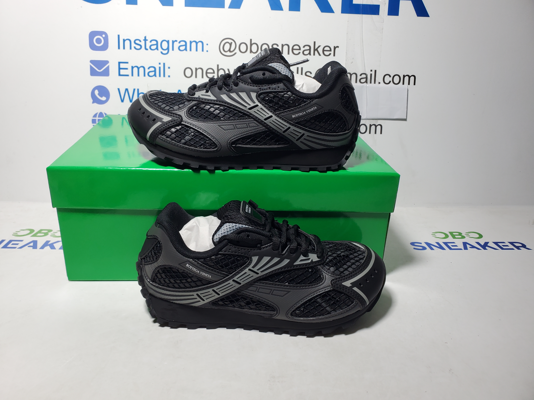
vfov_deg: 53.1
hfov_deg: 67.3
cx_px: 267
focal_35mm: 26
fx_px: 401
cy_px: 200
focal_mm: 4.3
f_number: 2.4
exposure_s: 1/159
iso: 50
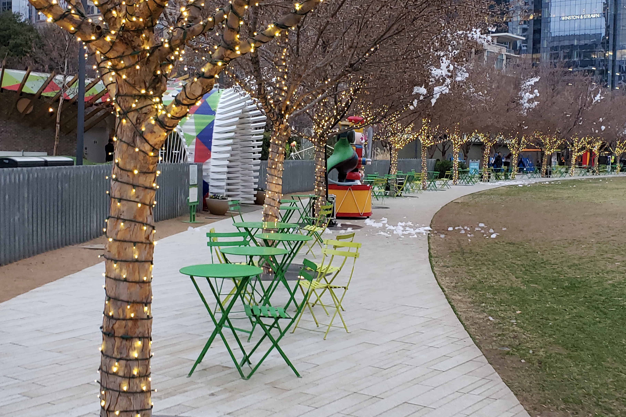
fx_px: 522
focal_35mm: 30
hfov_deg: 61.9
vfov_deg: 43.5
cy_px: 184
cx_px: 300
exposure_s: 1/60
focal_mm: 4.3
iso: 160
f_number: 2.4
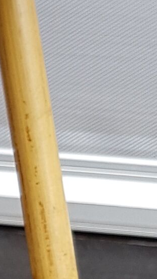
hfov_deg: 7.2
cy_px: 322
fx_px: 1095
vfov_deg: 14.1
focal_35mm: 148
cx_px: -341
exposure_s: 1/127
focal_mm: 4.2
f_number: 1.7
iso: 40
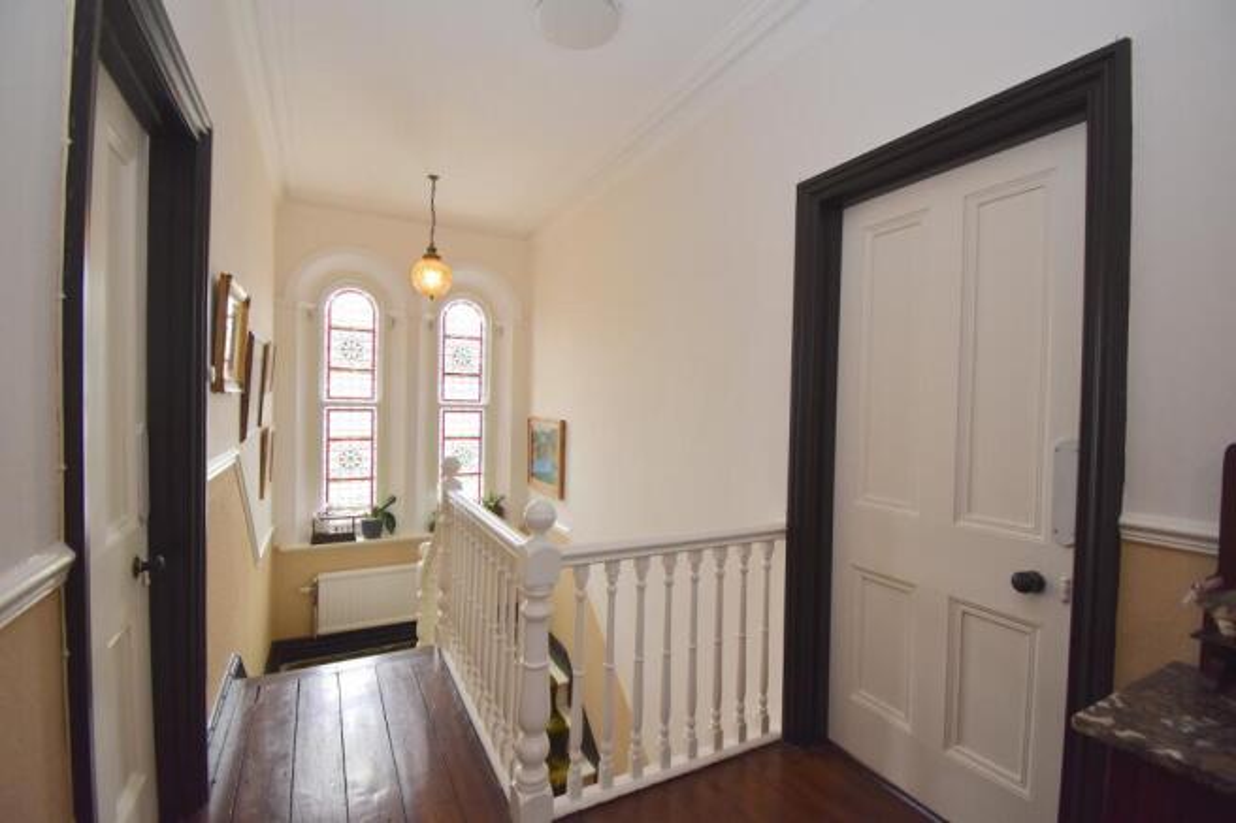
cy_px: 412
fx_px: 515
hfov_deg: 100.4
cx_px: 618
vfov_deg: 77.3
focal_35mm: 15
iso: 640
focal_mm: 10
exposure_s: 1/200
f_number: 5
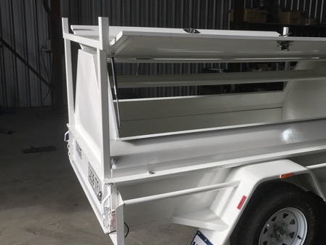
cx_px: 220
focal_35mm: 40
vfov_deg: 35.9
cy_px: 112
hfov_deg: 46.0
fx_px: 377
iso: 20
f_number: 1.8
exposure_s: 1/748
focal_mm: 3.99
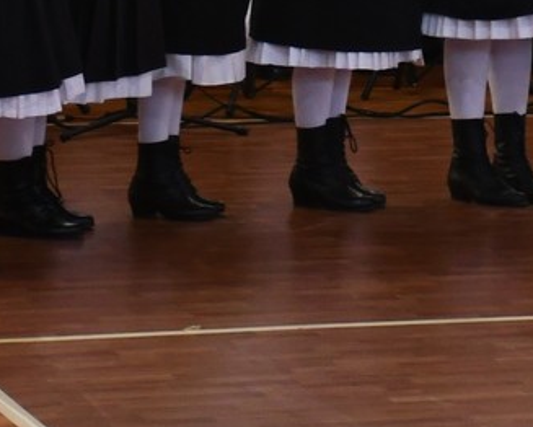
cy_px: -289
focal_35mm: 289
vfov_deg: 5.3
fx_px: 4562
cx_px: 804
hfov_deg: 6.6
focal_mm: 42
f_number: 4.5
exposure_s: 1/160
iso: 800
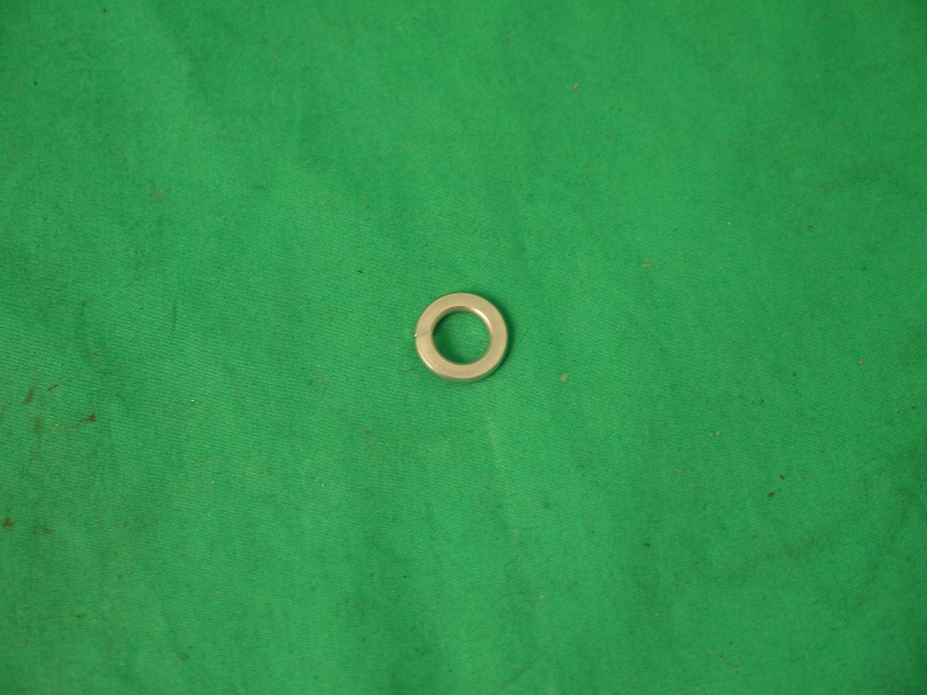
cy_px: 348
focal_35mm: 62
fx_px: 1660
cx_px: 464
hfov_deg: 31.2
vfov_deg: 23.7
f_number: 5
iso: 800
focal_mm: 31
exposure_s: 1/60
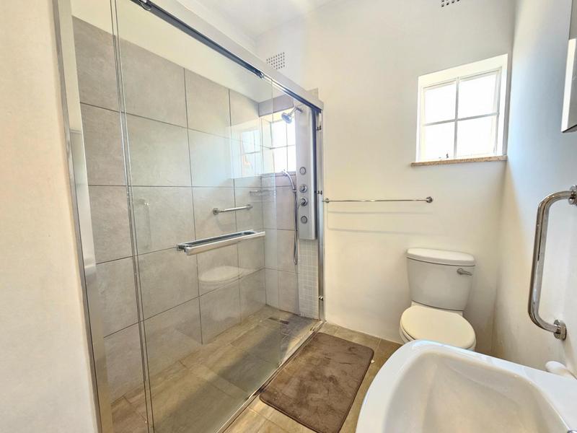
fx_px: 217
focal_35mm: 13
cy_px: 216
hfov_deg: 106.2
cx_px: 288
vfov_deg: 89.9
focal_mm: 2.2
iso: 400
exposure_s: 1/50
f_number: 2.2
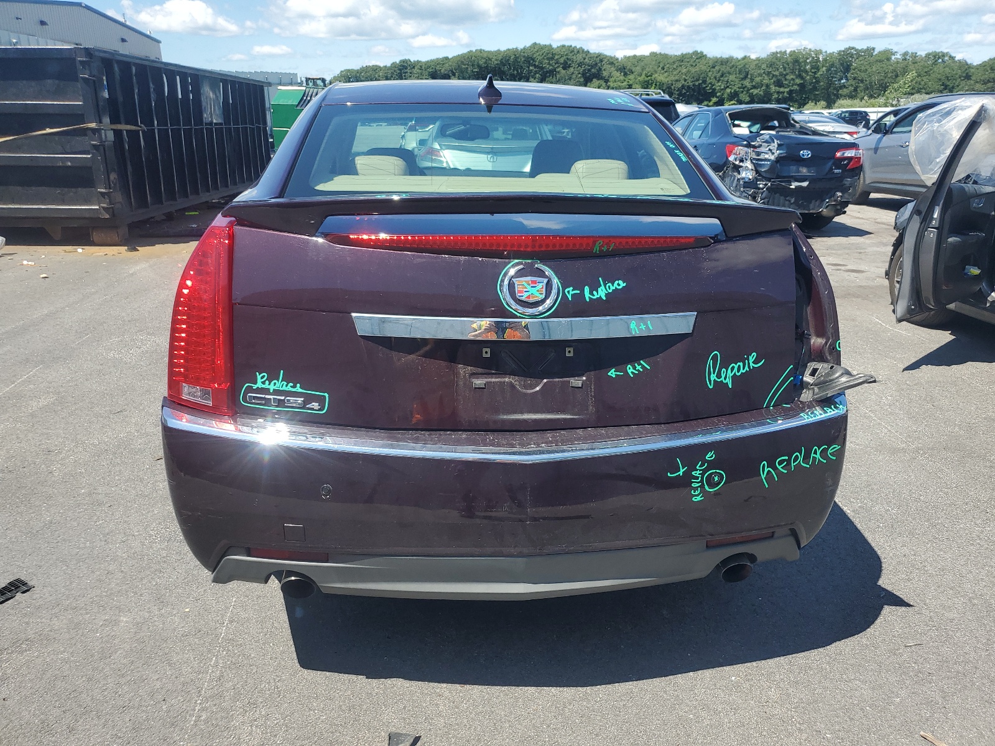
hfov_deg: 67.3
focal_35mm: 26
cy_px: 373
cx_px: 498
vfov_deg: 53.1
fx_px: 747
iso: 50
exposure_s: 1/1667
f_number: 1.5
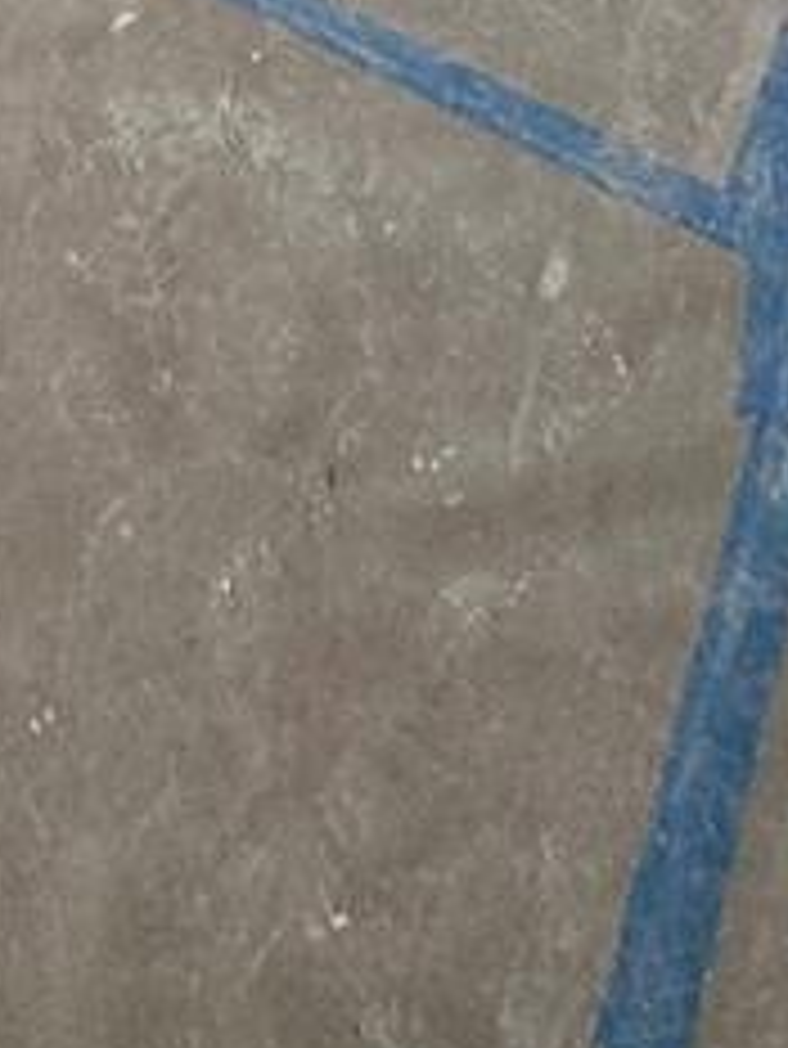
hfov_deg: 19.6
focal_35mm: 72
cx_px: -63
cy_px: -1300
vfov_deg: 16.3
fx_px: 2183
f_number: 2.2
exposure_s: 1/99
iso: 80
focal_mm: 2.22
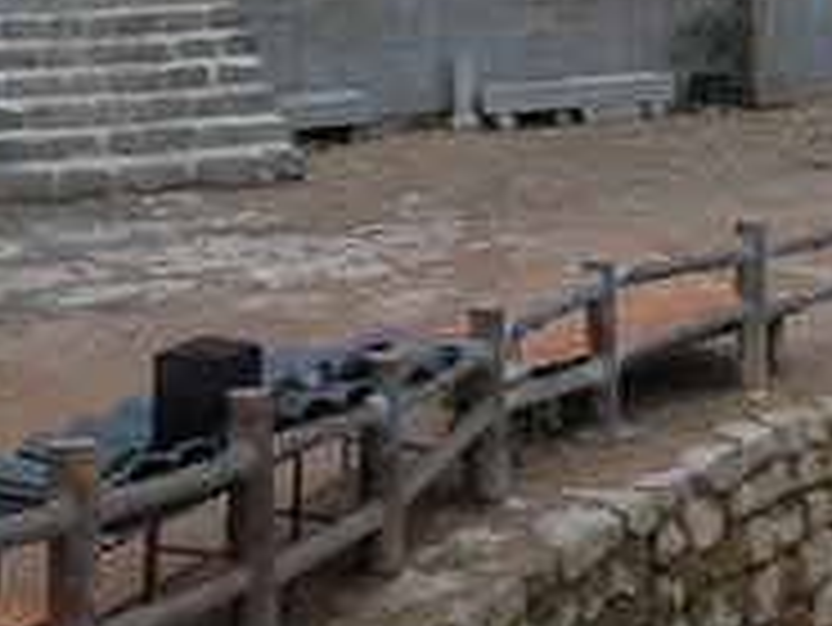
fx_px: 2357
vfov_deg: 14.6
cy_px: -142
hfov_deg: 19.7
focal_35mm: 98
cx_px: 731
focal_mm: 18
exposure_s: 1/100
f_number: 9
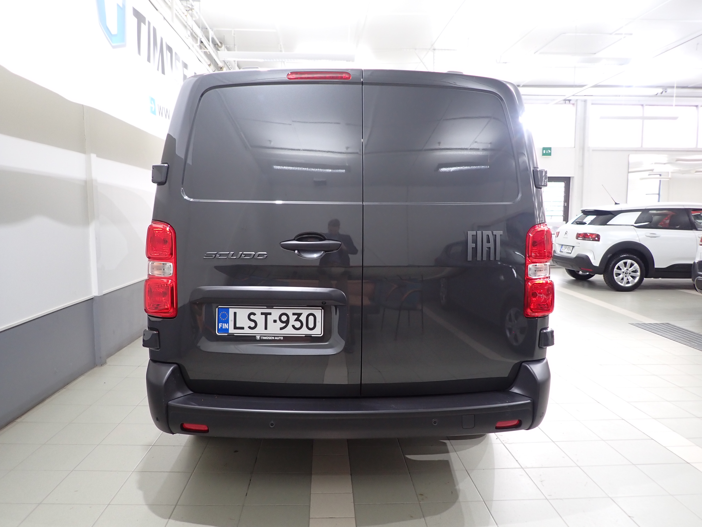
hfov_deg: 69.4
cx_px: 351
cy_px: 264
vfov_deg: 54.9
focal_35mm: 25
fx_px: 507
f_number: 2
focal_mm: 4.5
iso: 200
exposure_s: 1/30
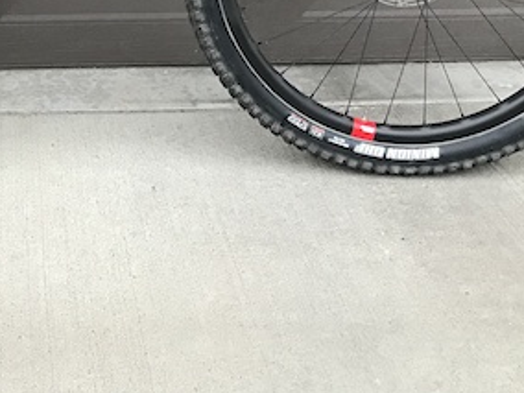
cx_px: 37
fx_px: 1196
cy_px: -107
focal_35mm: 79
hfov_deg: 23.9
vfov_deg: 17.6
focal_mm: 3.99
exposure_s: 1/30
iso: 20
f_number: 1.8
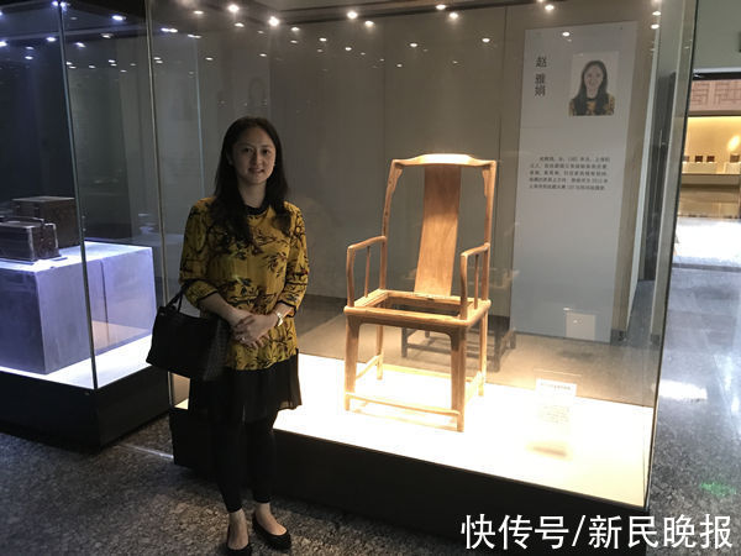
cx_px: 370
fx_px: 599
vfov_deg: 49.7
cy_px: 278
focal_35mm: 28
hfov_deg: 63.4
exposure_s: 1/5
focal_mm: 3.99
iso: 80
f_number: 1.8
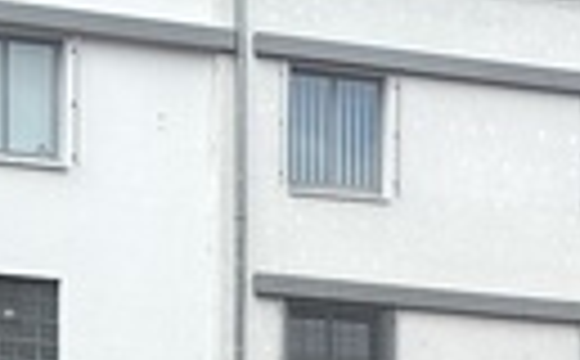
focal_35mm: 211
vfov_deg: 5.9
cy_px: 886
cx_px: 852
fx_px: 3328
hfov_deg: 9.7
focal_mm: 6.86
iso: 64
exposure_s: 1/2667
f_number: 1.78
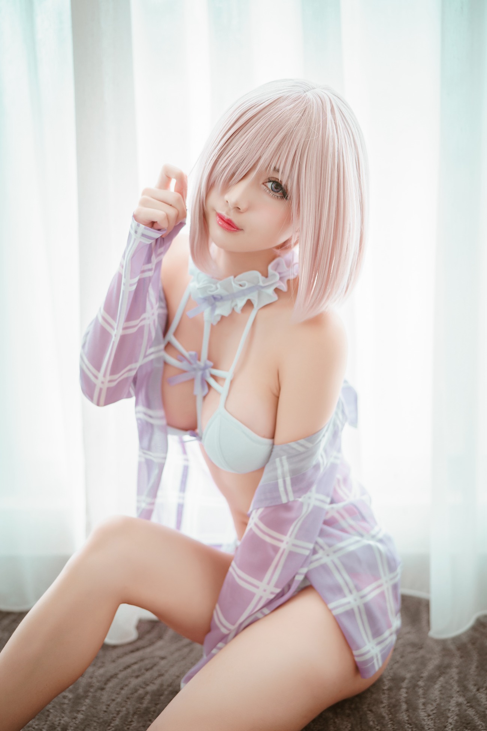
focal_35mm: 50
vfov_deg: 39.6
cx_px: 244
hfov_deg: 27.0
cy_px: 366
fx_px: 1015
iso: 200
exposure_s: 1/200
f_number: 1.8
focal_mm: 50
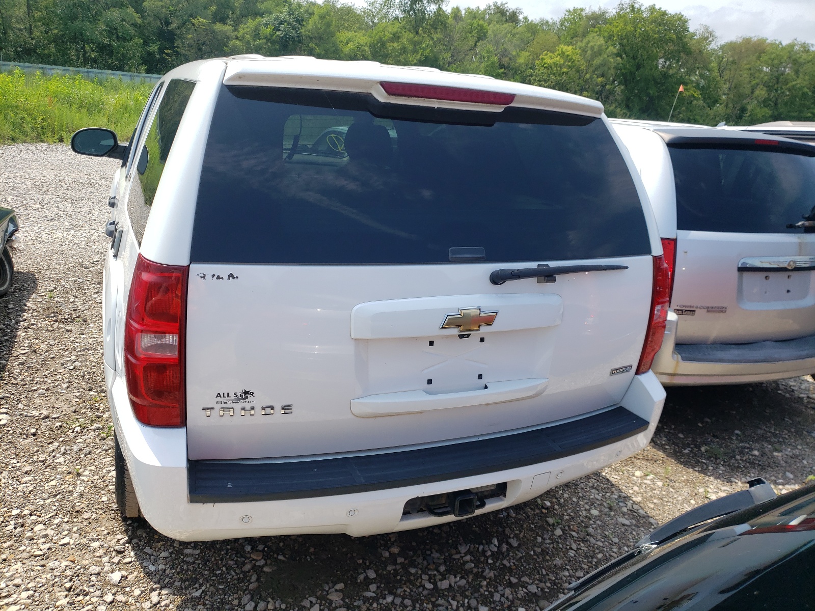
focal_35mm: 26
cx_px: 408
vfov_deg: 53.1
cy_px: 306
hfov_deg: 67.3
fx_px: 612
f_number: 1.5
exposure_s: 1/2000
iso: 50
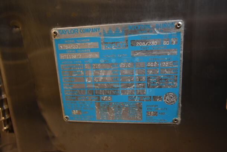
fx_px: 170
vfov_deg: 48.0
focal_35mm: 27
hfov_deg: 67.3
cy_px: 76
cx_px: 114
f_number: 3.5
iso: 800
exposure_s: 1/30
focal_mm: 18
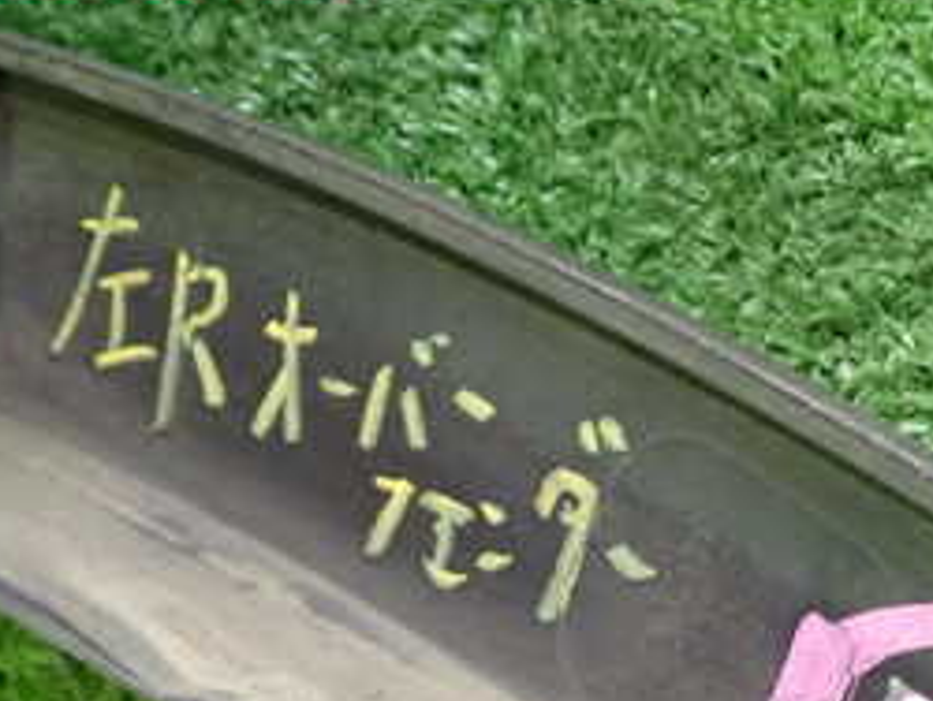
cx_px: 780
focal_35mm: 72
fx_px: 1942
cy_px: 753
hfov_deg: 26.4
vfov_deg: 19.7
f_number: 2.3
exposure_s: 1/30
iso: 500
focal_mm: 5.4
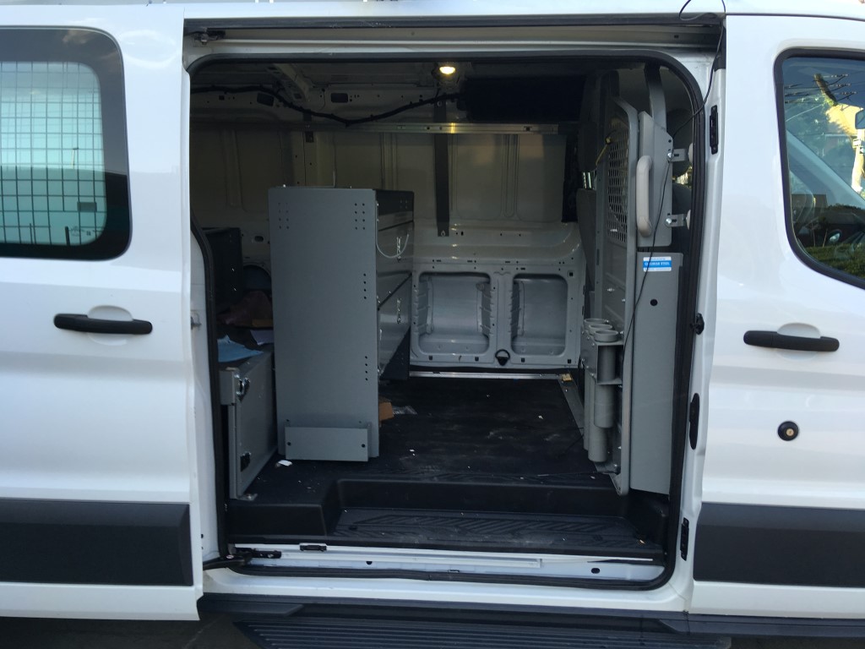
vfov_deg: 48.2
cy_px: 324
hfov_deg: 61.7
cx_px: 432
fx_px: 725
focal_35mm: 29
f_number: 2.2
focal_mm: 4.15
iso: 25
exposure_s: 1/158
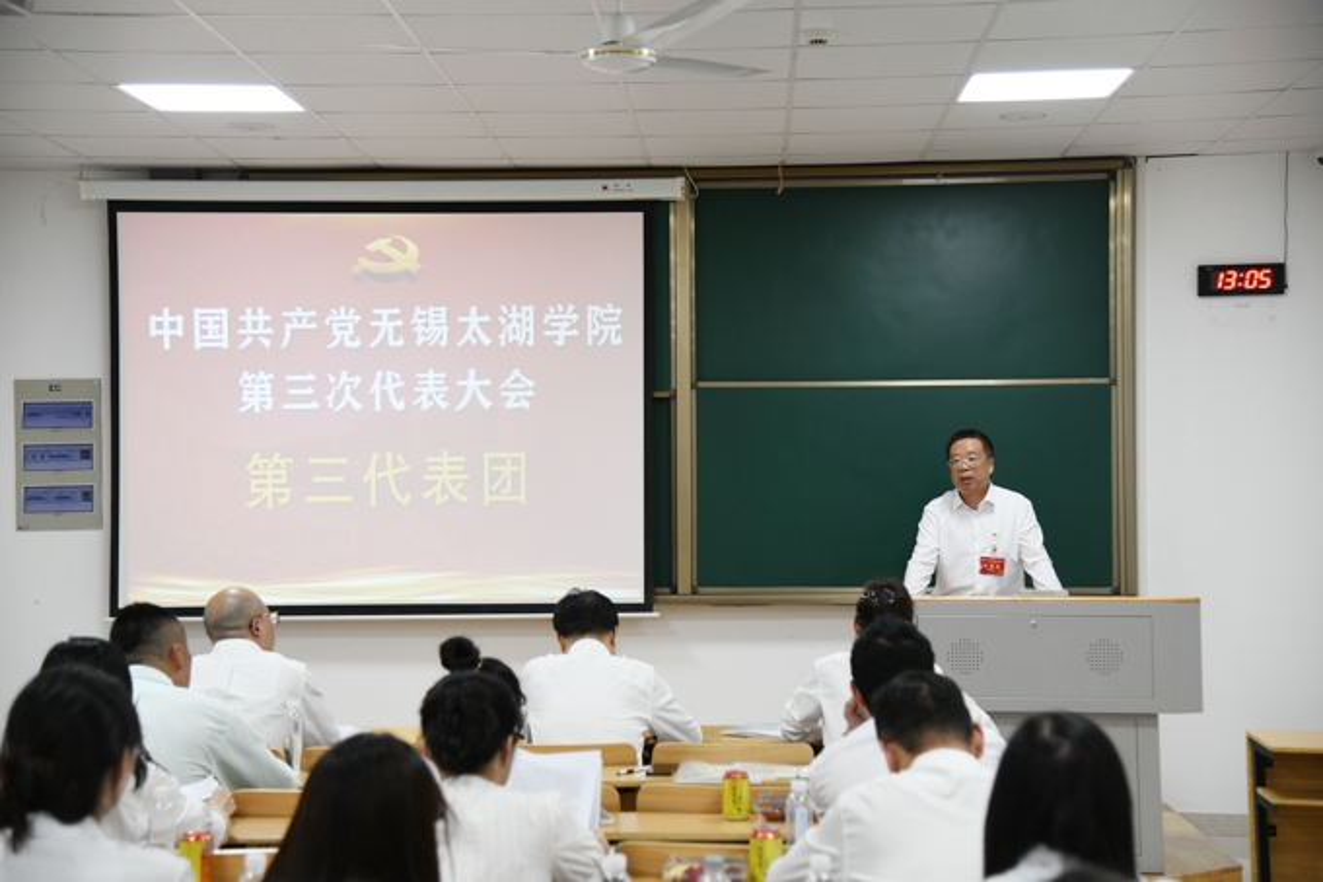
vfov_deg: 21.9
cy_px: 441
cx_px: 662
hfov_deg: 32.4
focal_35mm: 62
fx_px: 2278
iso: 1250
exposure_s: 1/125
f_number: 4
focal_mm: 62
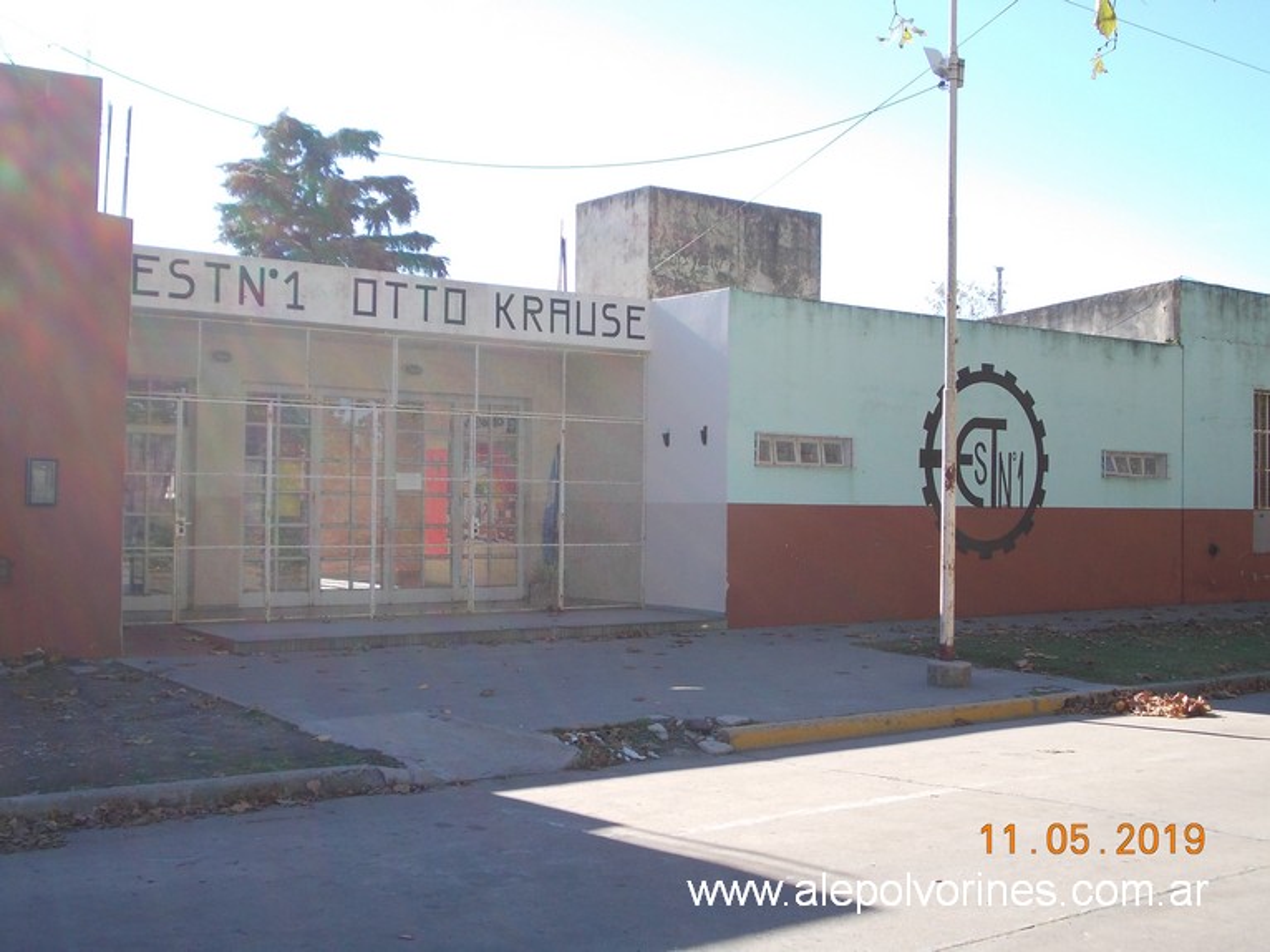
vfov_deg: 33.6
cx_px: 635
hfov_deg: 43.9
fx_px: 1577
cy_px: 476
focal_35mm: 43
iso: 80
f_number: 3.3
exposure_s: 1/320
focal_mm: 6.1
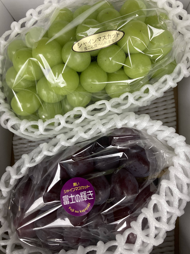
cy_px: 127
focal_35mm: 28
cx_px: 95
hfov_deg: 49.7
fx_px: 205
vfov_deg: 63.4
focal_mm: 3.99
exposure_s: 1/60
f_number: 1.8
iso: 125
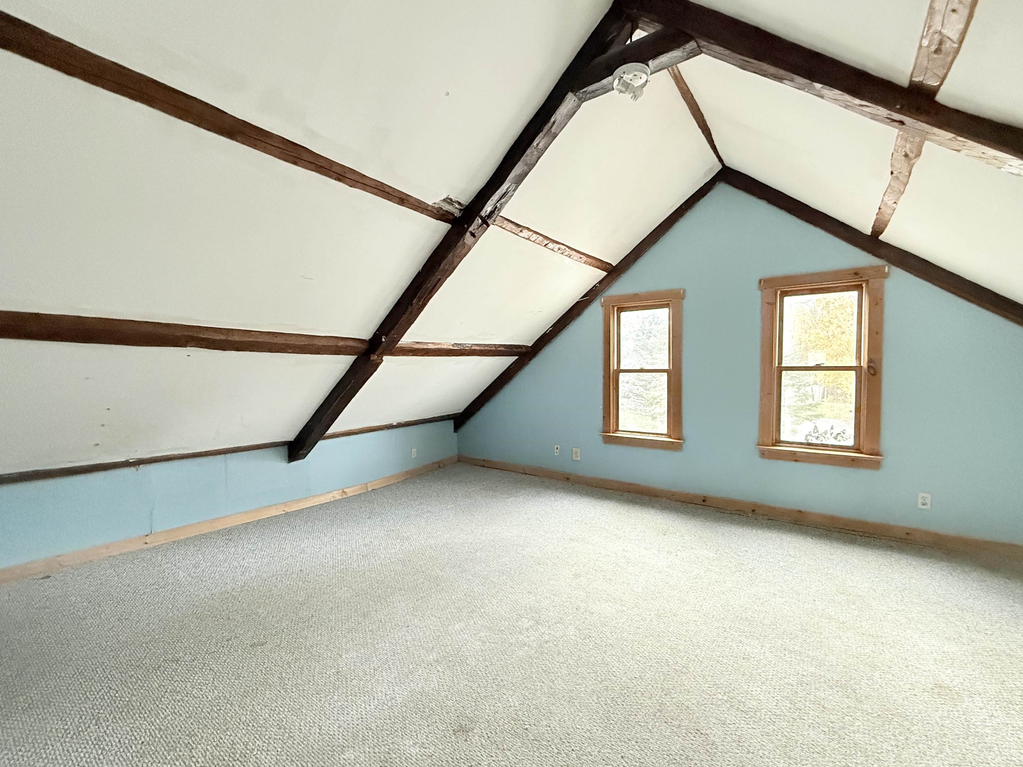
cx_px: 518
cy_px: 388
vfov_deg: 81.7
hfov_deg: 98.2
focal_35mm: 15
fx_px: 443
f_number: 2.2
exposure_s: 1/60
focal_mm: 2.22
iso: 800
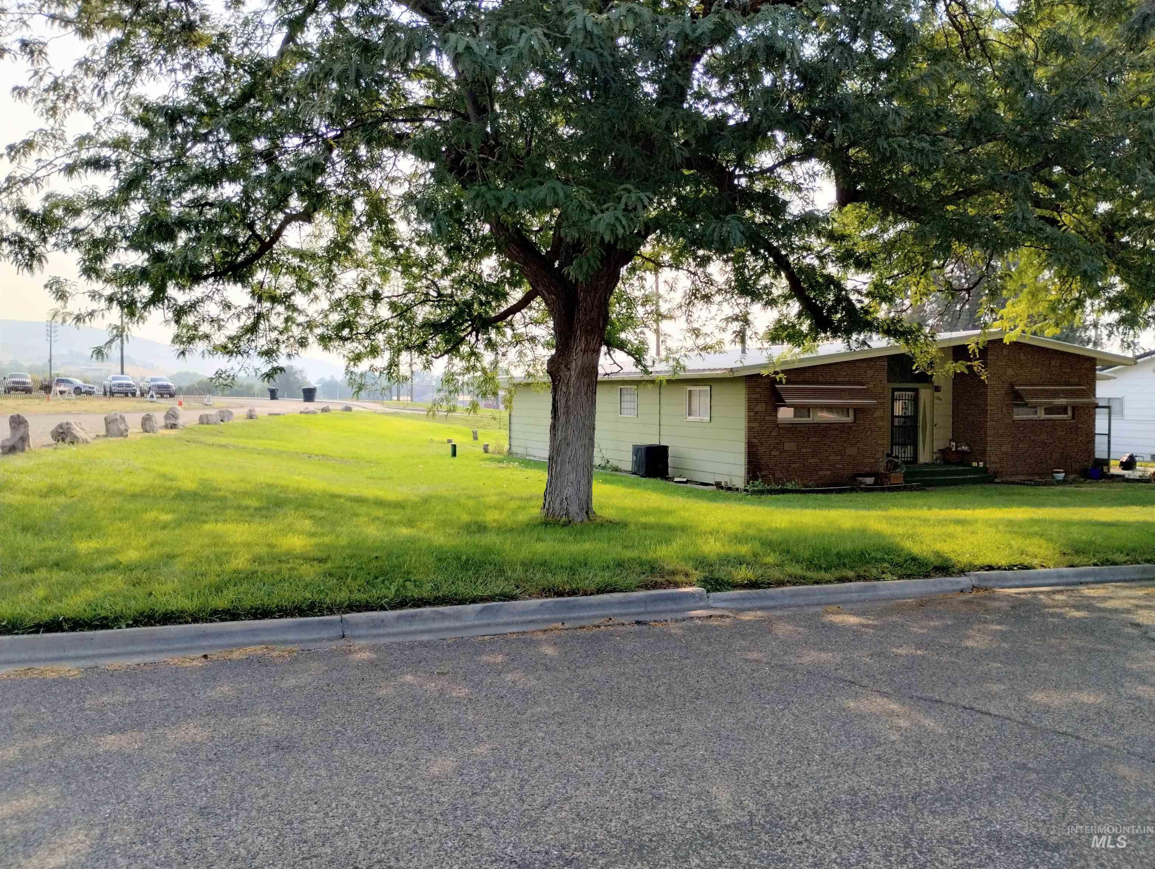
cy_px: 434
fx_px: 936
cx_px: 578
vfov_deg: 49.9
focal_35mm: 28
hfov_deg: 63.4
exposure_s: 1/810
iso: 100
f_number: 1.8
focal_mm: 4.27
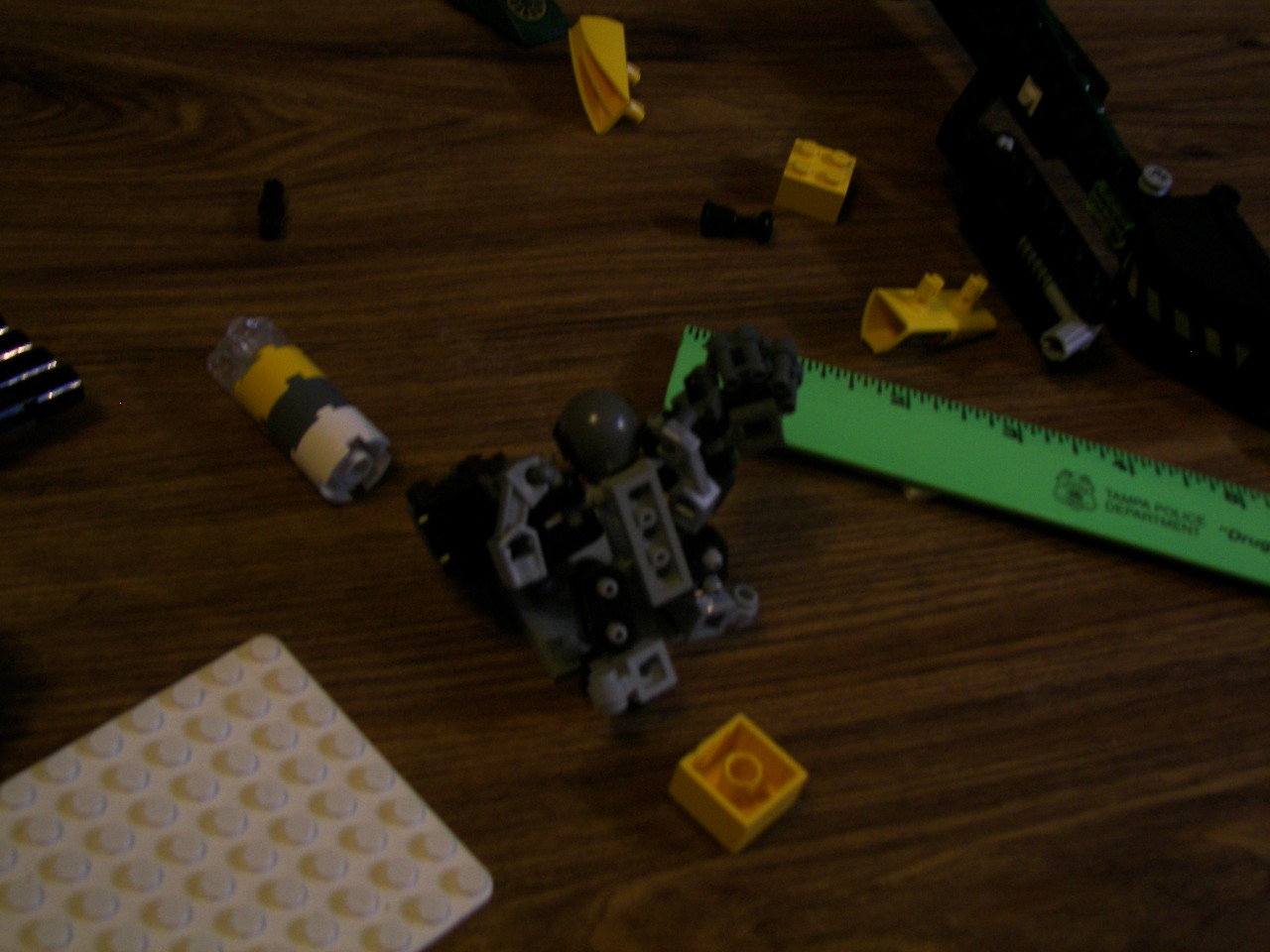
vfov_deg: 32.9
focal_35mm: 44
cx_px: 635
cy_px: 476
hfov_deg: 42.9
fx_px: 1614
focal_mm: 7.3
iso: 100
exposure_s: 1/30
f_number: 2.8
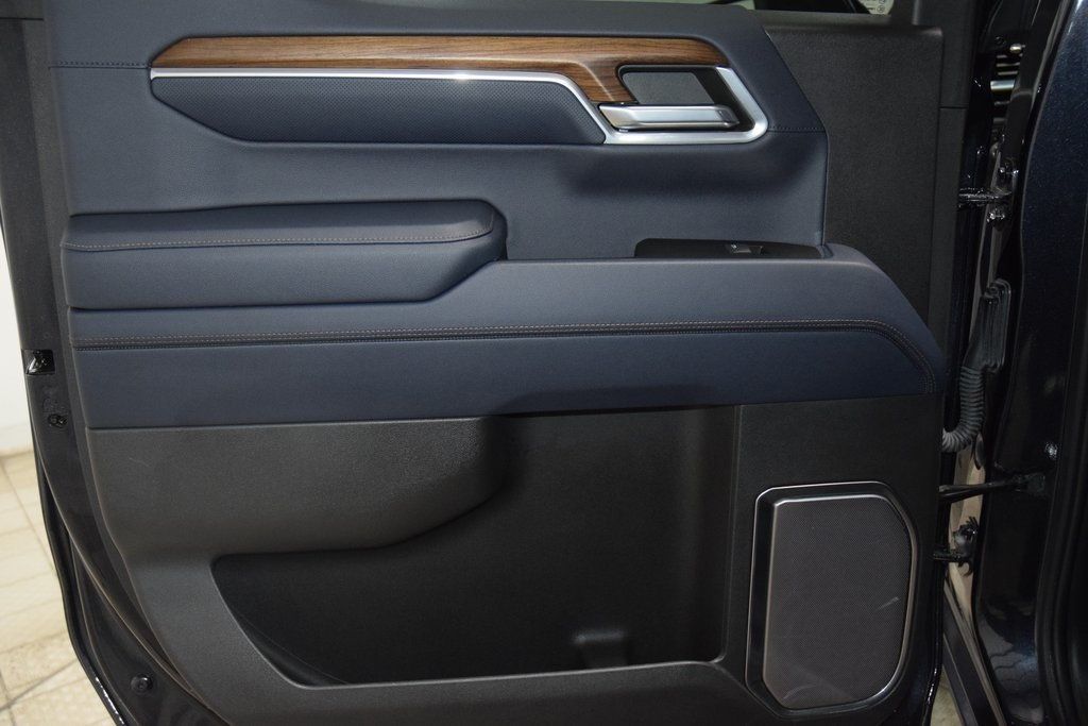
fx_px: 997
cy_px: 363
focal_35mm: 33
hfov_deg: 57.2
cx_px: 544
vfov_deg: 40.0
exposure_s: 1/80
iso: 2200
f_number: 3.5
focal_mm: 22
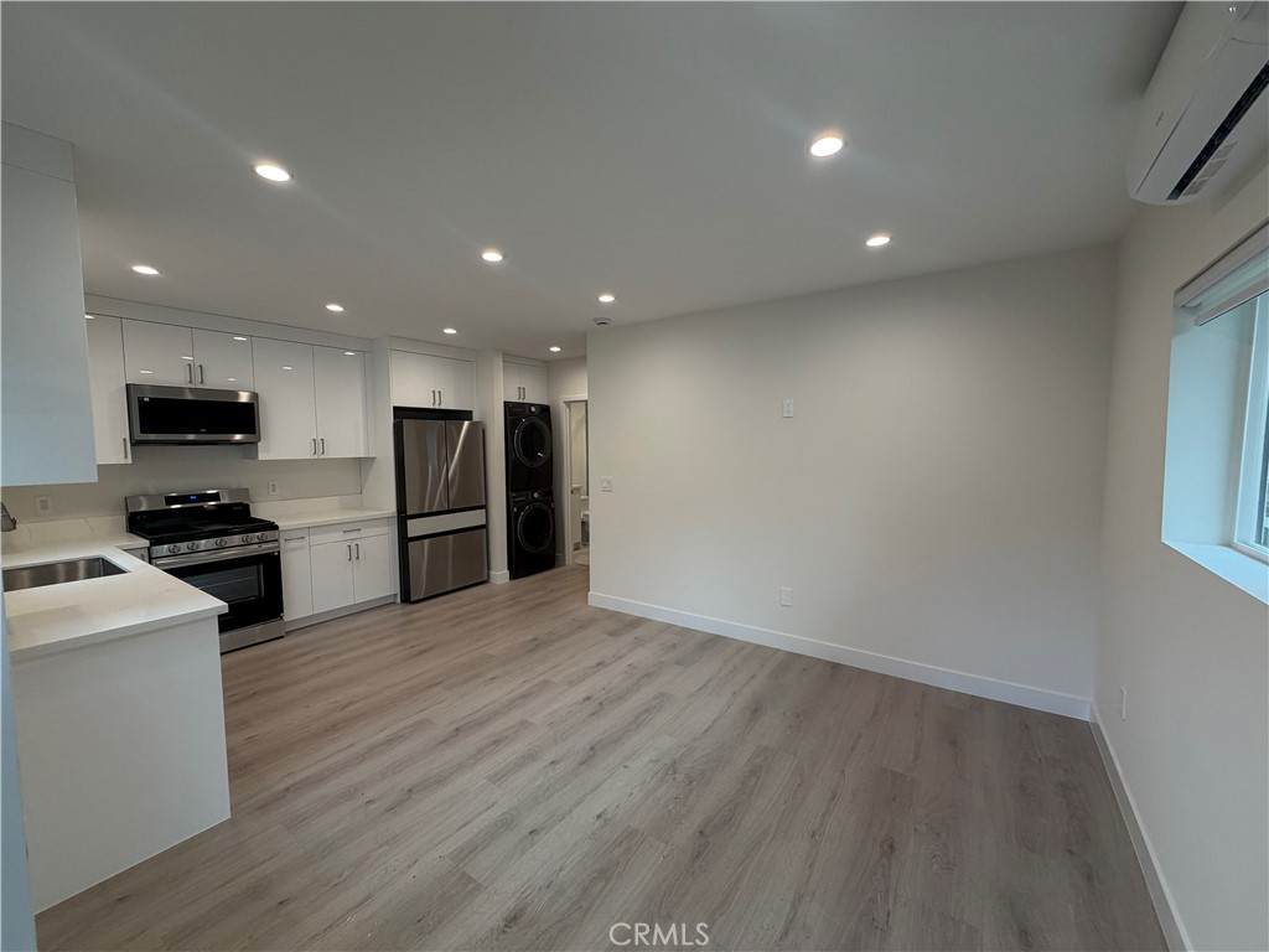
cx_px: 634
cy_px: 476
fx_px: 513
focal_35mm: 14
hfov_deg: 102.1
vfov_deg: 85.7
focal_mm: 2.22
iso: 125
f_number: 2.2
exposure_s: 1/120
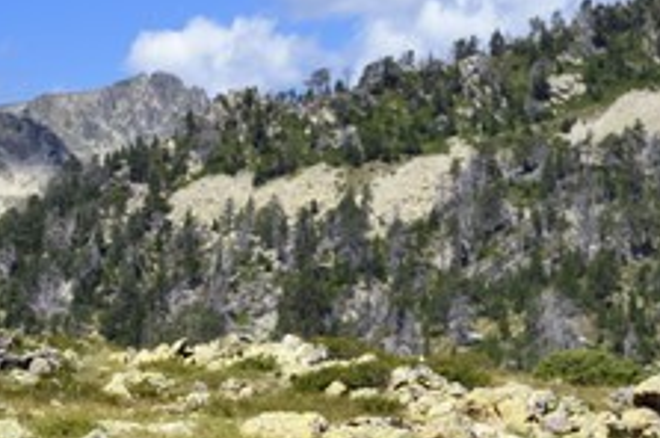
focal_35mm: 117
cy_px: 379
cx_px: 167
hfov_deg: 17.4
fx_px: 2142
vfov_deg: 11.6
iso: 200
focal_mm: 62
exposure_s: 1/1600
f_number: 5
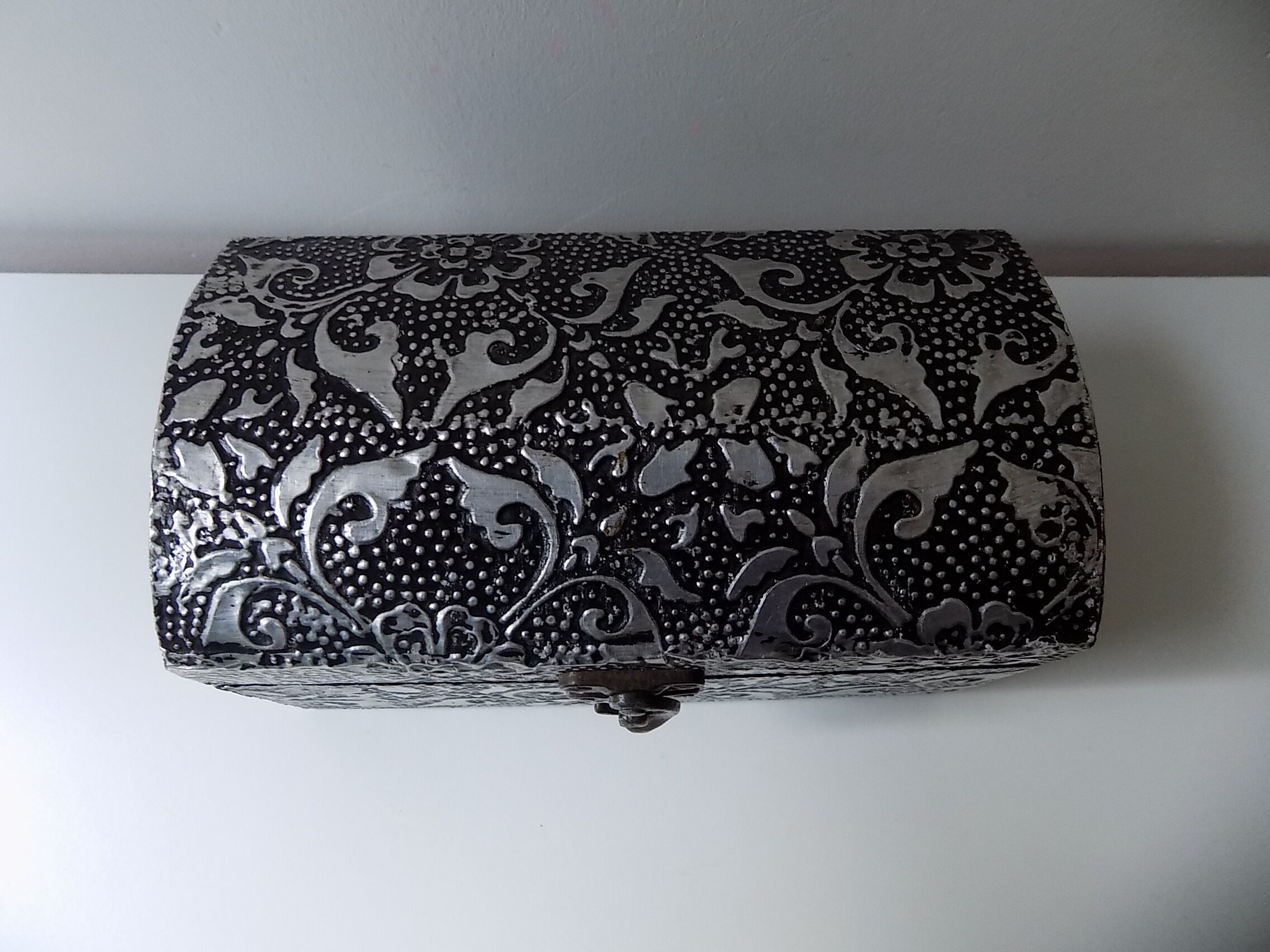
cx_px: 635
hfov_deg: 73.9
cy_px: 476
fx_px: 844
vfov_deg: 58.9
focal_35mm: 23
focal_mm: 4
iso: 180
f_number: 3.1
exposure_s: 1/30
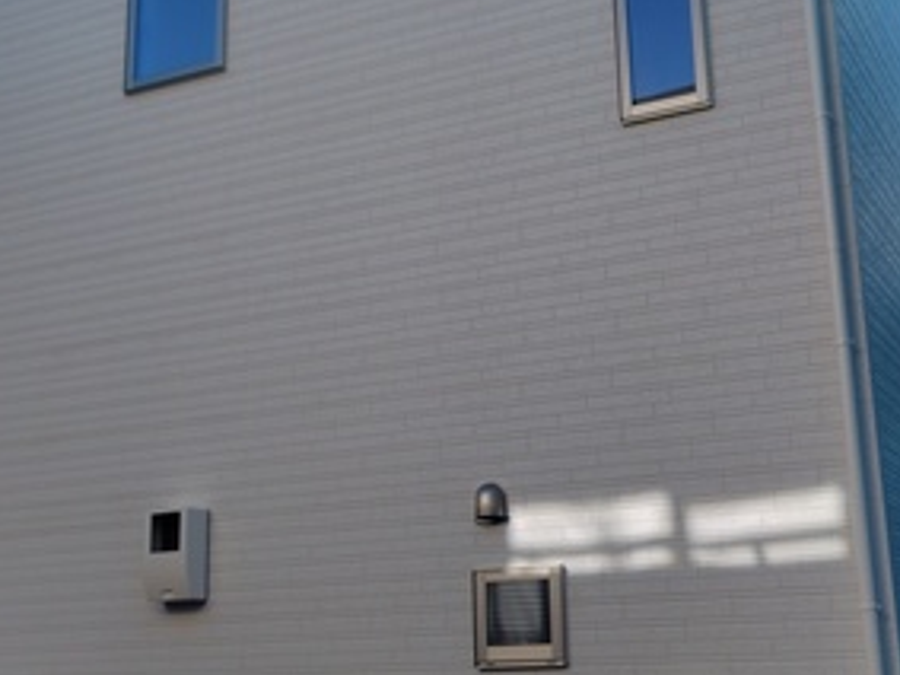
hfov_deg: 36.8
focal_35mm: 52
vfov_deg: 28.0
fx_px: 1351
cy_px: 287
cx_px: 477
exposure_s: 1/1006
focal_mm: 5.6
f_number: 1.9
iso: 50
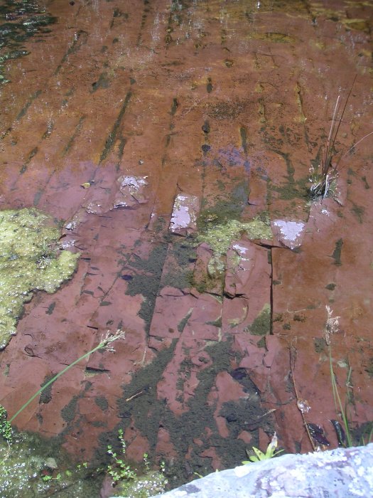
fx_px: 546
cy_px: 249
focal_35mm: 38
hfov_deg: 37.7
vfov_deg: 49.0
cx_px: 186
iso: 50
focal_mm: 6
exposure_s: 1/350
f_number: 2.8
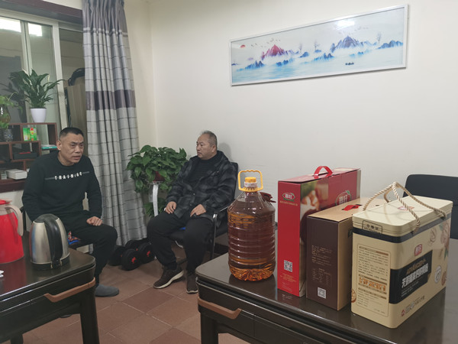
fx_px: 357
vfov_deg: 51.4
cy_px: 172
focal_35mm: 27
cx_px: 229
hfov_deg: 65.3
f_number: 1.6
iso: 200
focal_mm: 5.56
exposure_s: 1/100
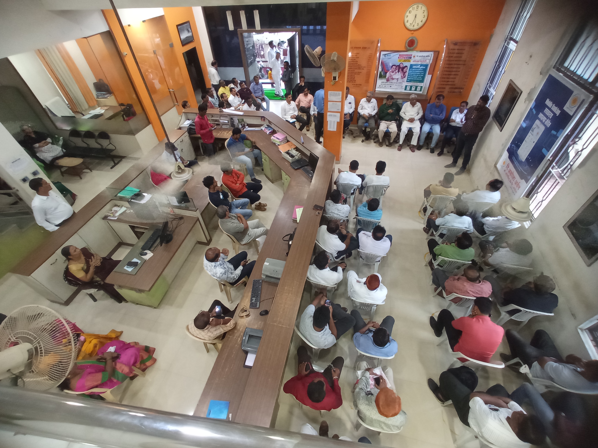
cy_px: 224
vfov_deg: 81.7
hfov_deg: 98.2
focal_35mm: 15
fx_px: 259
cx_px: 299
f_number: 2.2
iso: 735
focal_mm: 1.65
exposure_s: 1/25
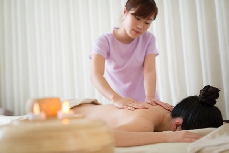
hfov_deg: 39.6
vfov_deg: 27.0
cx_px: 114
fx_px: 318
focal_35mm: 50
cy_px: 76
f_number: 1.8
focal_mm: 50
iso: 500
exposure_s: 1/40
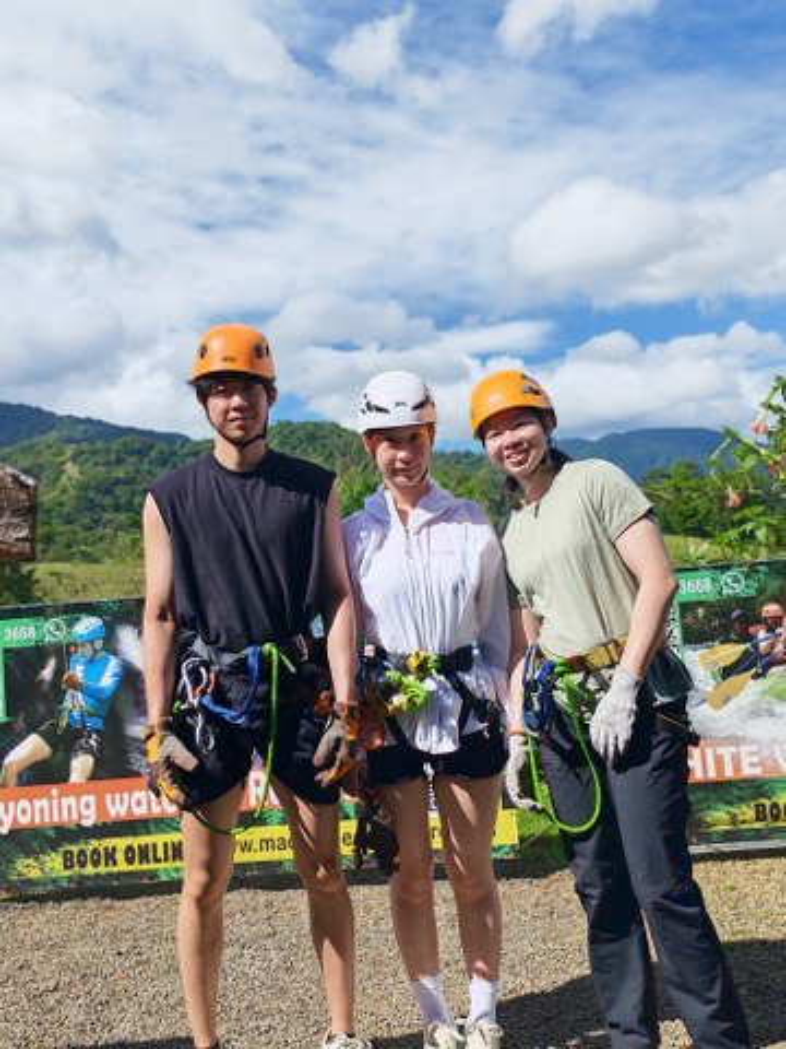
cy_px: 524
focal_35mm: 35
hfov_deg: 40.7
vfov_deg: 52.6
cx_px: 393
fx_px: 1060
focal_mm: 6.12
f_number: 4.5
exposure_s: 1/1200
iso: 50
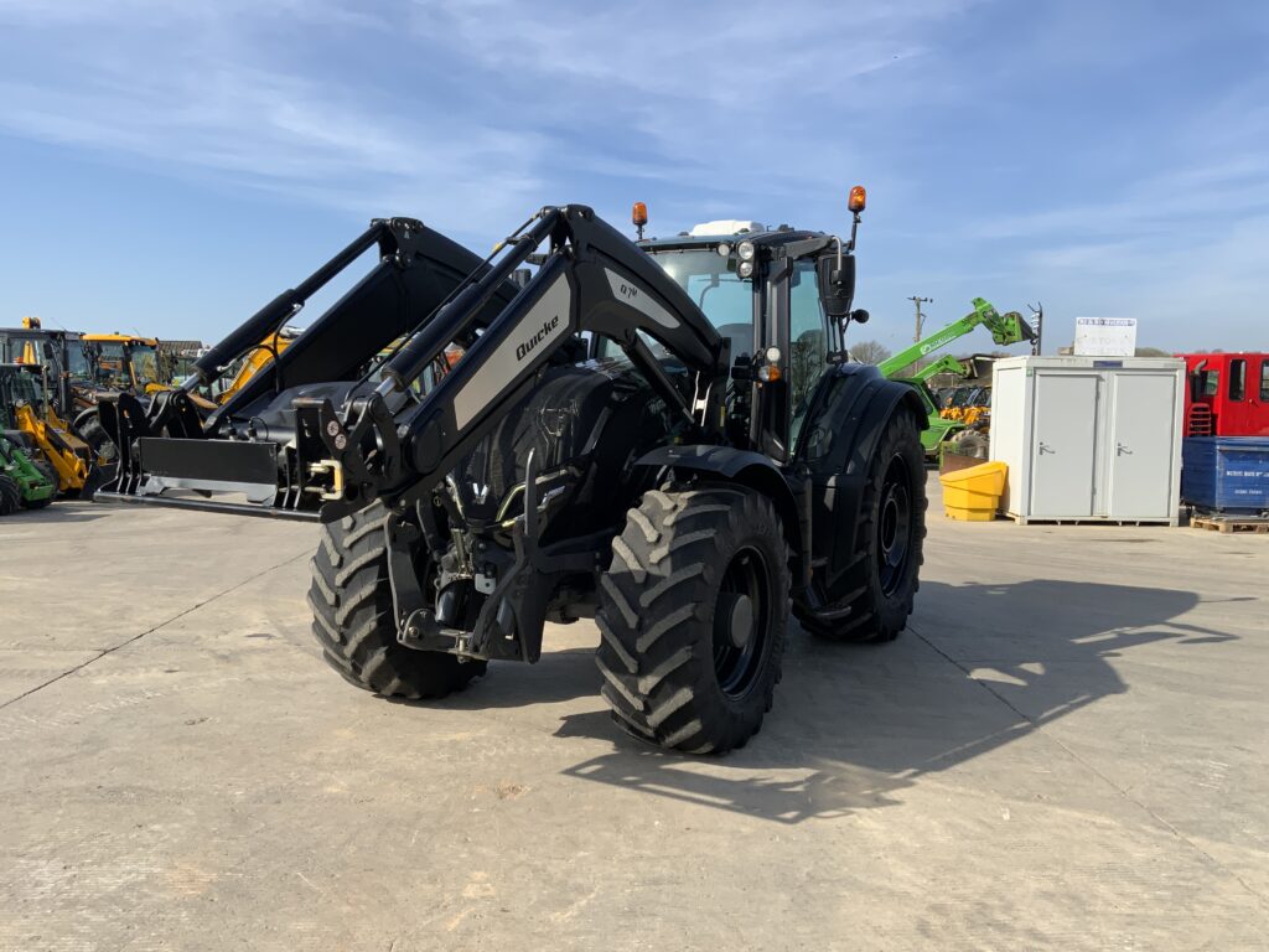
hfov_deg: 61.7
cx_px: 634
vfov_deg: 48.2
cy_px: 476
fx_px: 1063
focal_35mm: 29
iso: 16
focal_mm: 3
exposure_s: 1/1730
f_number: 1.8
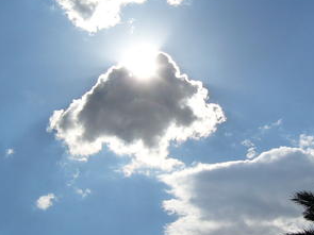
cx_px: 167
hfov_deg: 25.7
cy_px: 112
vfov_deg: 19.4
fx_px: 689
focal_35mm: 76
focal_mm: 5.8
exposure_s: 1/1300
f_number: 8
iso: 50
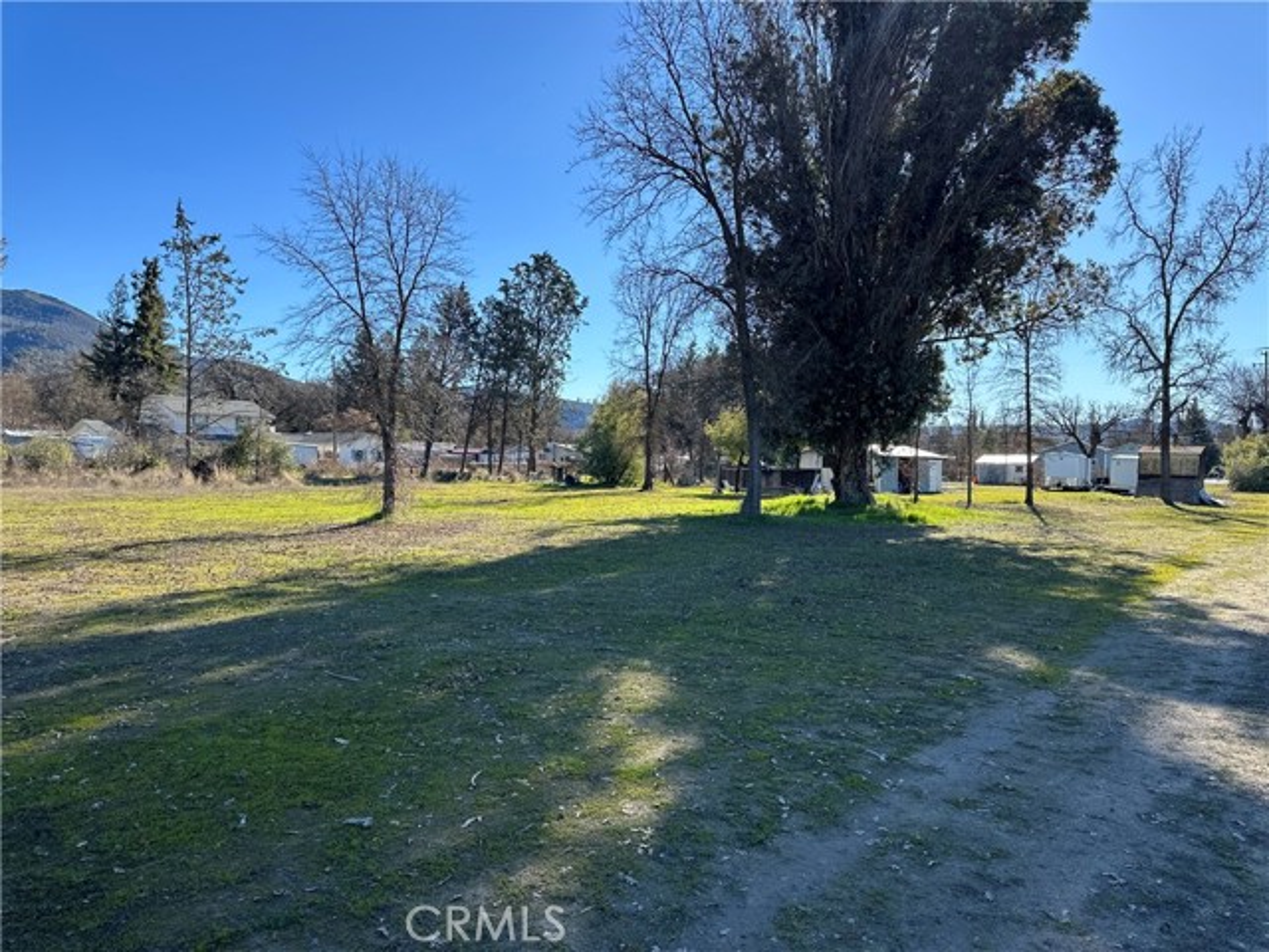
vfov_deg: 56.8
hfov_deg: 71.6
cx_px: 634
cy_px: 476
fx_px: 880
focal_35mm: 24
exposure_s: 1/2525
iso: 80
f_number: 1.78
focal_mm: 6.86
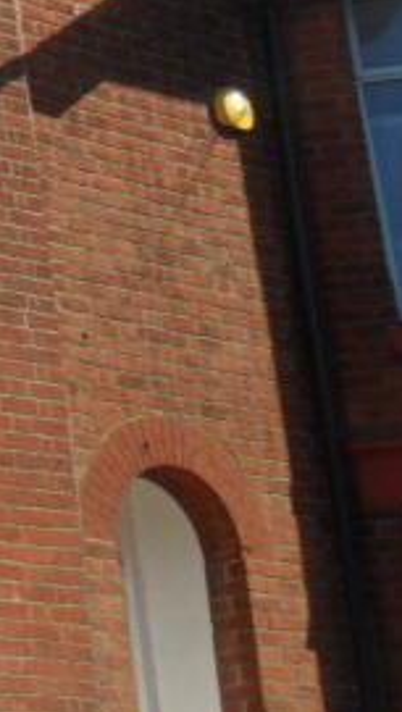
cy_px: 286
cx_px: -594
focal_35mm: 111
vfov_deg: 19.2
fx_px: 2098
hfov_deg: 9.6
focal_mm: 4.9
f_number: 3.5
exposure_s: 1/750
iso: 80
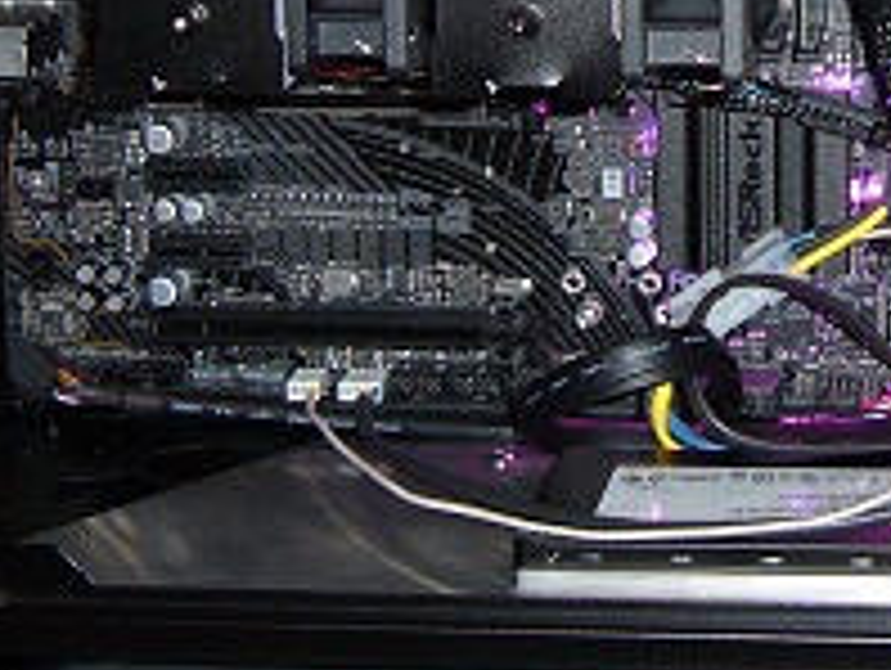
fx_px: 2912
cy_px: -157
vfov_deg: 12.8
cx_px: 958
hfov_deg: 16.9
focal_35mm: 113
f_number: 2.8
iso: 100
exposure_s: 1/30
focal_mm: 5.8
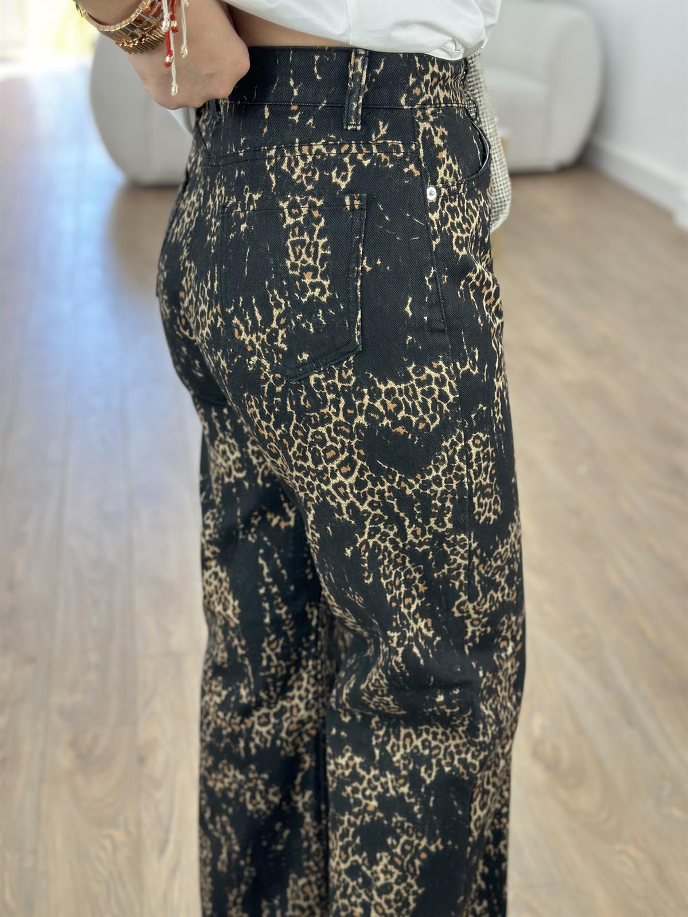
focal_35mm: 48
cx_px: 344
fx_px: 1272
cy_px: 458
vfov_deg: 39.7
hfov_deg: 30.3
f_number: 1.78
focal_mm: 6.86
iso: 80
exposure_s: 1/101
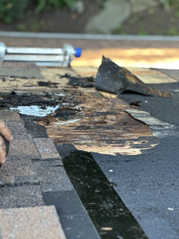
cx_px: 90
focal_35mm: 77
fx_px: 531
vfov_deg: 25.3
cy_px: 120
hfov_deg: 19.1
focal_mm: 9
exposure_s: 1/40
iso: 200
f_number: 2.8
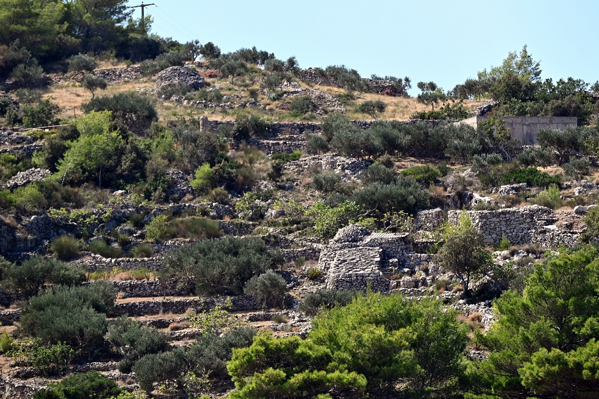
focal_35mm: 213
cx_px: 317
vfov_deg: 6.4
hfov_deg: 9.7
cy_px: 181
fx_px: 3544
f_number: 5.6
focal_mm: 170
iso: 200
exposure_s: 1/1000
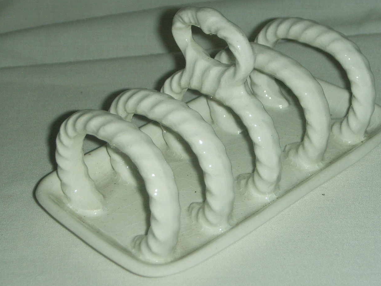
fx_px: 858
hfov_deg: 25.0
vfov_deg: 18.9
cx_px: 201
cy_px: 149
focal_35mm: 78
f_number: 3.9
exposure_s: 1/45
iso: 100
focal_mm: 10.2
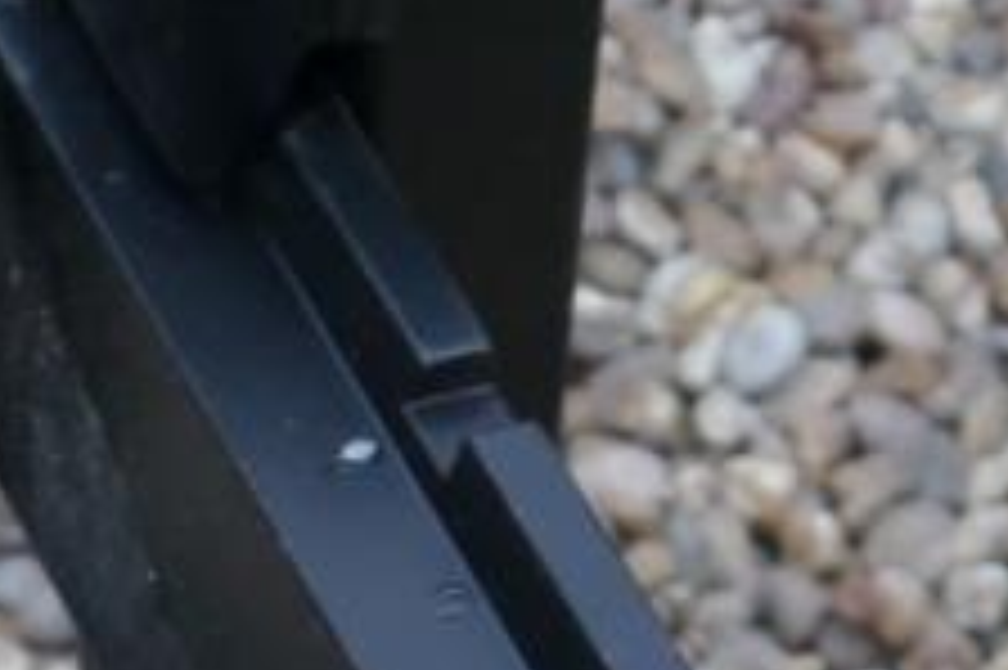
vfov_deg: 4.6
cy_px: 1138
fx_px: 8254
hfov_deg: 7.0
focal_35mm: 295
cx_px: 184
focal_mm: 31
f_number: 5
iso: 640
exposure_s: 1/60
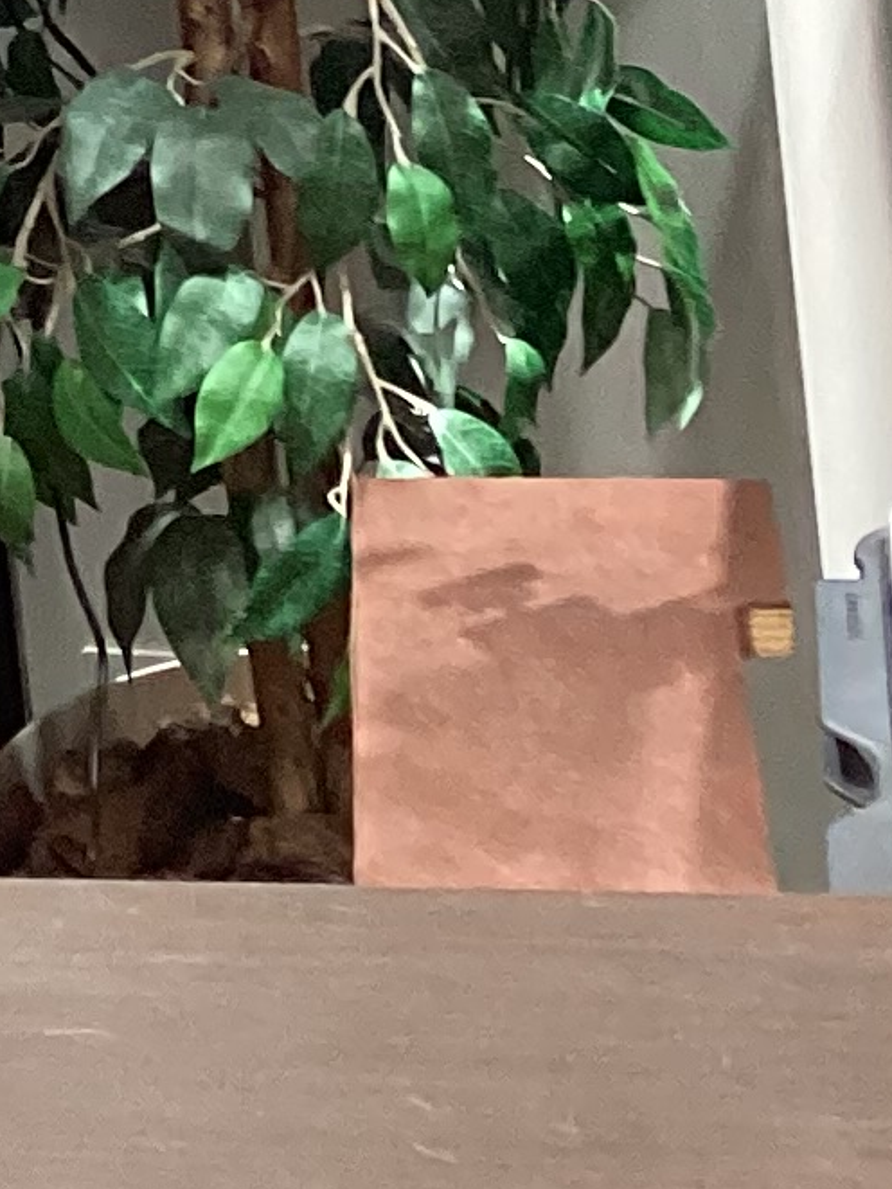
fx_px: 5255
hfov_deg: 9.0
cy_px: -1666
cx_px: -998
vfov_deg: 10.9
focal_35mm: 153
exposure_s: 1/50
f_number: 2.4
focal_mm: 3.3
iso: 160
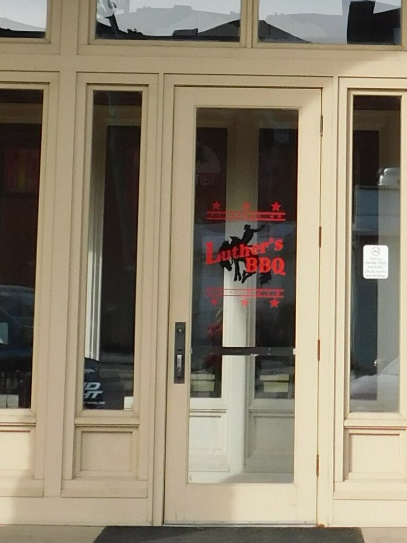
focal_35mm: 28
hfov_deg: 49.7
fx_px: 439
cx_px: 204
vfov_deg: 63.4
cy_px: 272
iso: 125
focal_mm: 4.9
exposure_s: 1/640
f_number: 3.2
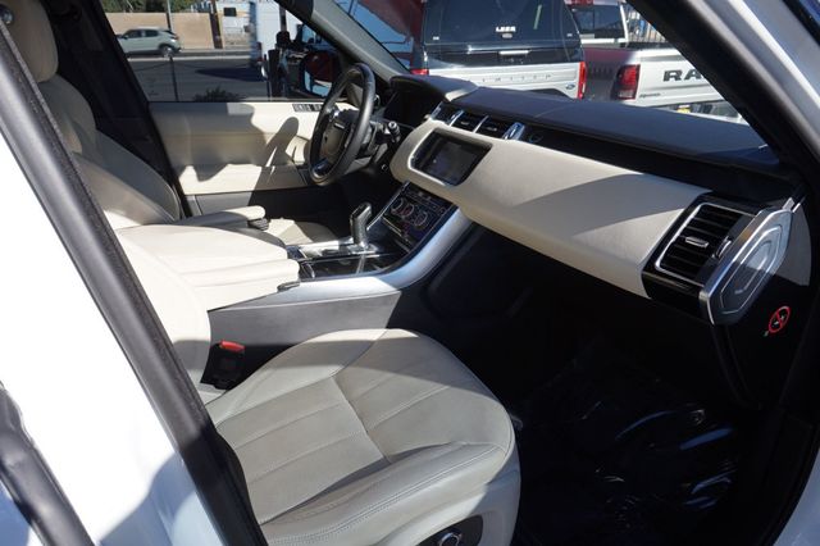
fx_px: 546
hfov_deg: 73.8
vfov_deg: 53.1
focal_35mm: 24
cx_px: 410
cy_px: 273
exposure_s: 1/100
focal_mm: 16
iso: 100
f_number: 9
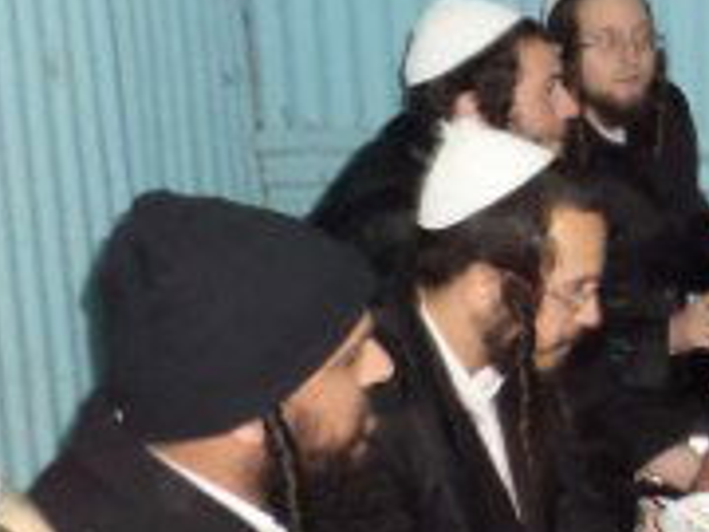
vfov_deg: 16.6
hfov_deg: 20.0
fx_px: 1823
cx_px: 953
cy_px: 303
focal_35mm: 89
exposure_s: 1/30
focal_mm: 4.5
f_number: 2.5
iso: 400
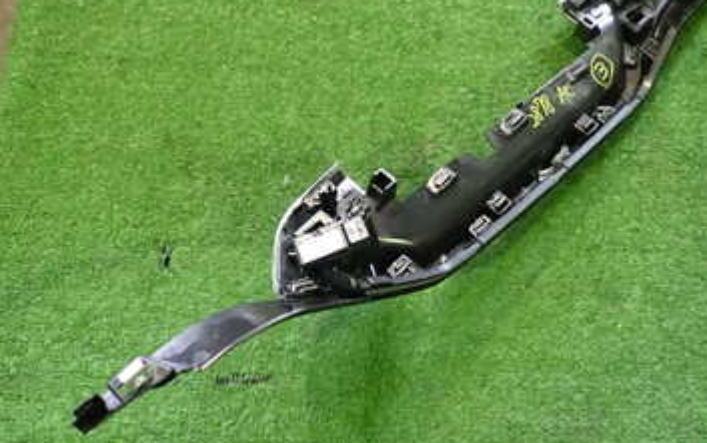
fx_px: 1041
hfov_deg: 36.6
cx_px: 533
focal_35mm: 54
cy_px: 40
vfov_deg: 23.3
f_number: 2.3
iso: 400
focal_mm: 5.4
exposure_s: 1/30
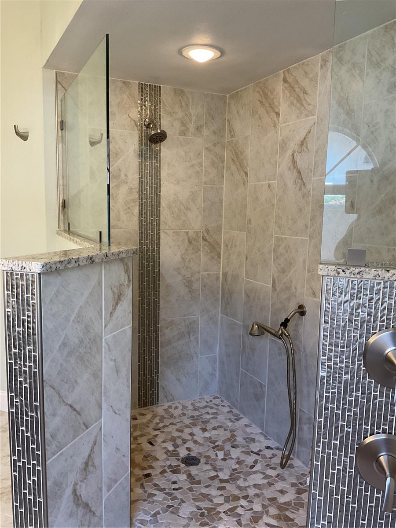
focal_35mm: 29
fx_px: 442
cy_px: 264
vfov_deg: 61.7
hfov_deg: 48.2
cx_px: 198
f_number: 1.8
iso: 80
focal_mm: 3
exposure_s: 1/60
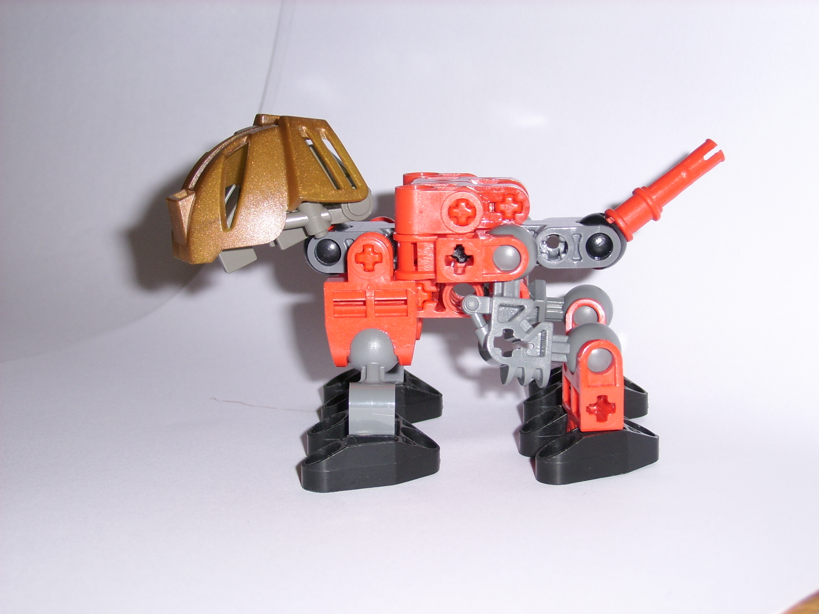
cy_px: 307
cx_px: 410
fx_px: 1751
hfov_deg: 26.3
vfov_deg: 19.9
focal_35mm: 74
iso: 50
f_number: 4
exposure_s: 1/60
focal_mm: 12.33
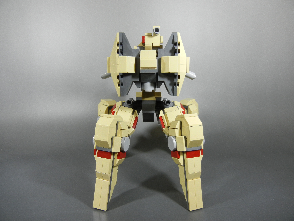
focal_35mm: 30
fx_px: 255
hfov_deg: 60.0
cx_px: 147
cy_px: 110
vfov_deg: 46.8
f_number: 3.5
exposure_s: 1/46.8
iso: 400
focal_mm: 5.4
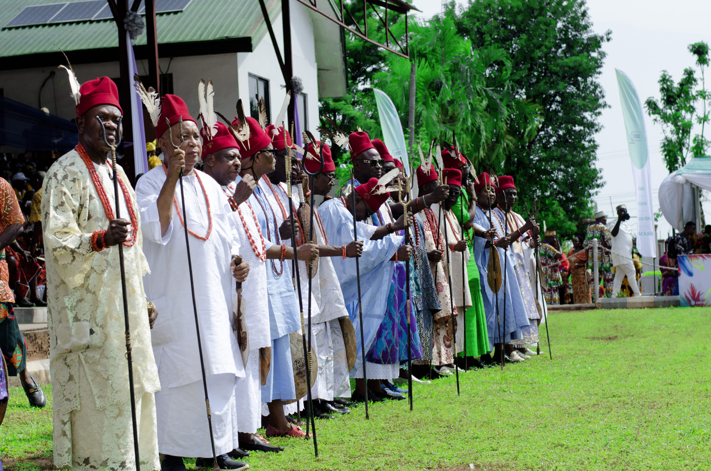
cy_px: 236
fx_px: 1478
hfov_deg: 27.0
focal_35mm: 75
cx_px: 356
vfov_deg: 18.1
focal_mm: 50
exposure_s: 1/3200
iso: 500
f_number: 5
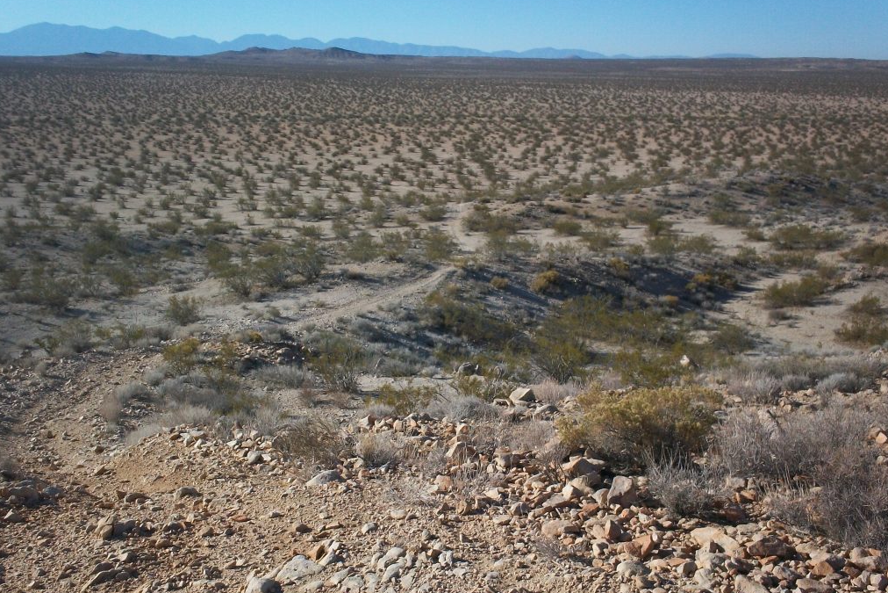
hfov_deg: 48.5
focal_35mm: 40
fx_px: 987
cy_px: 324
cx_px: 447
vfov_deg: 33.4
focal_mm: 6.3
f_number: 4.5
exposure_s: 1/640
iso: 80
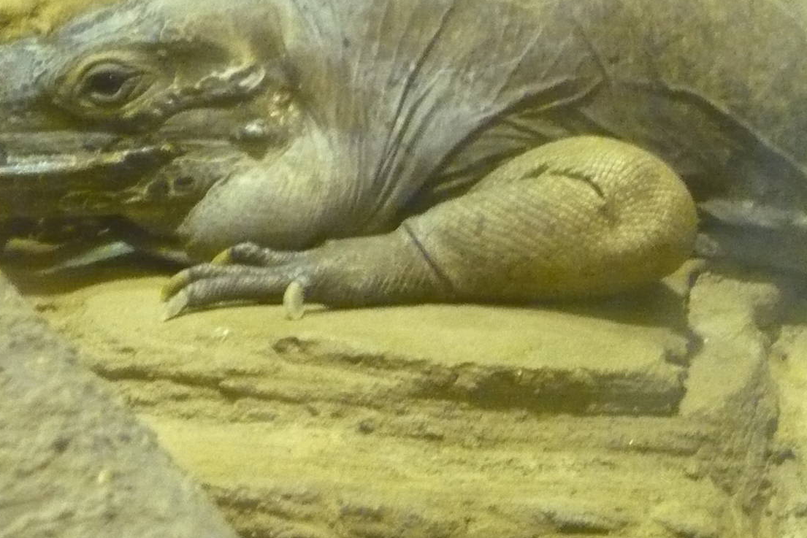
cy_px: 150
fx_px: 5403
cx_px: 421
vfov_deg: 5.7
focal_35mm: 241
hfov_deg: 8.5
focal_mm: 16.5
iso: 800
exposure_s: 1/10
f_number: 5.1
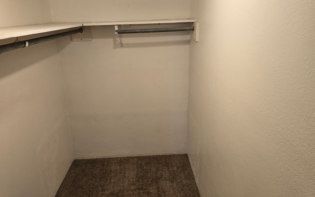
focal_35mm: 25
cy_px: 85
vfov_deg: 49.1
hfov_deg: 72.5
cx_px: 154
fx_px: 215
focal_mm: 6.3
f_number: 1.7
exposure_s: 1/120
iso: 160
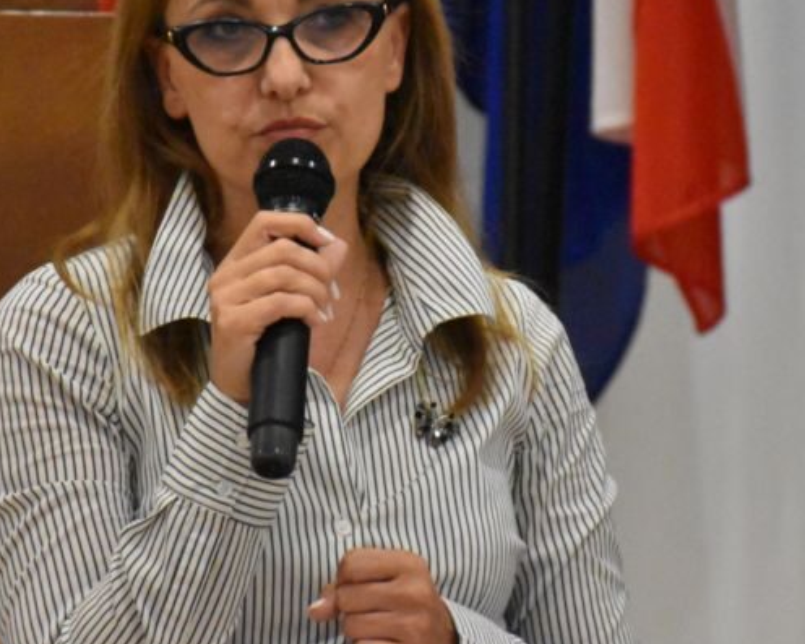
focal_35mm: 407
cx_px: 378
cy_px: 178
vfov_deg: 3.8
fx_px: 9699
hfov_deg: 4.8
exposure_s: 1/500
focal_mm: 140
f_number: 5.6
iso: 12800
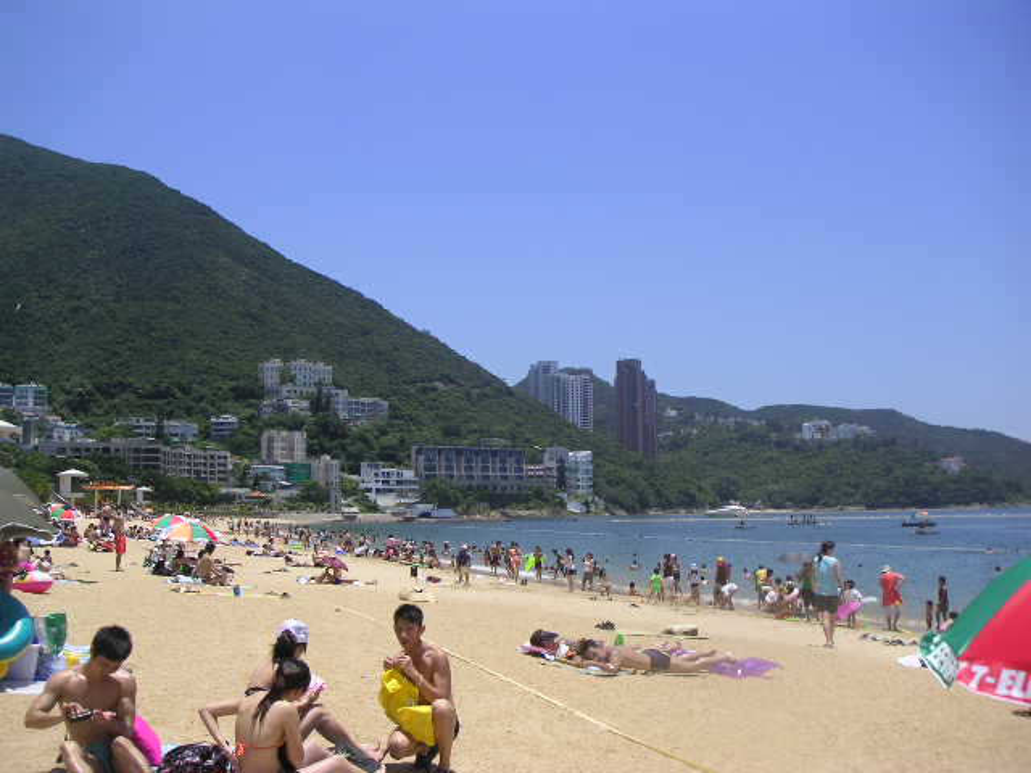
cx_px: 516
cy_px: 386
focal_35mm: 38
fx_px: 1132
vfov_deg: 37.7
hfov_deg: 49.0
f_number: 6.7
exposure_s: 1/180
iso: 50
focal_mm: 6
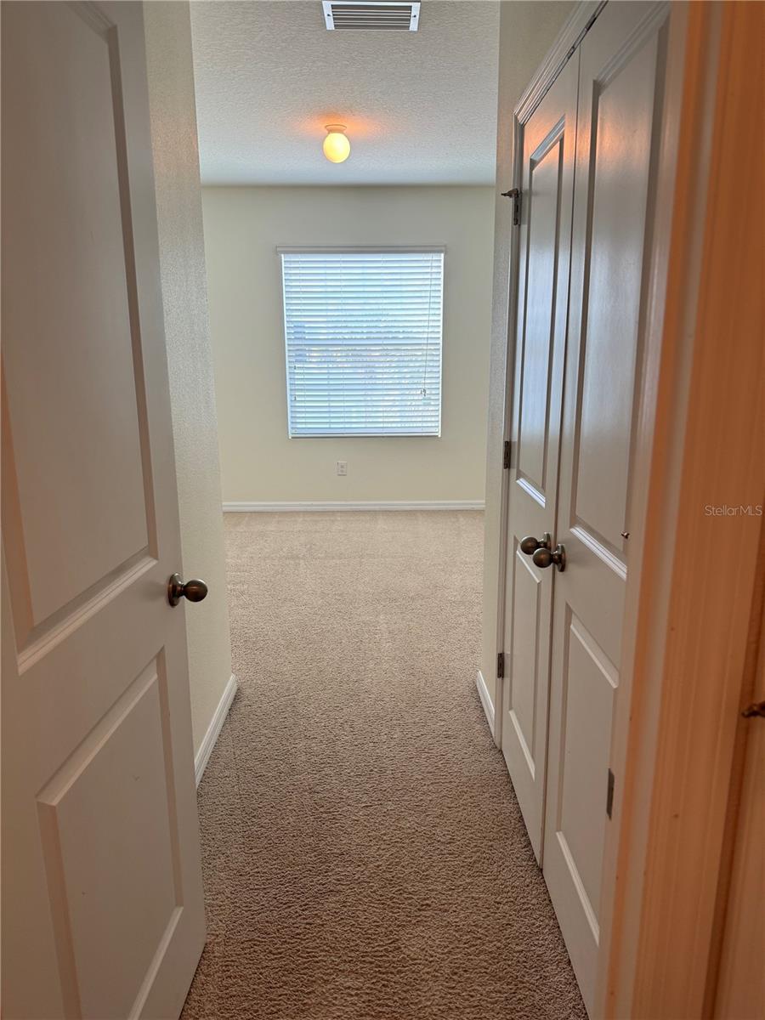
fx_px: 707
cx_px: 382
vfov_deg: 71.6
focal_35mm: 24
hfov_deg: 56.8
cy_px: 510
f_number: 1.78
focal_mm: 6.86
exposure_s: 1/60
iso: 125
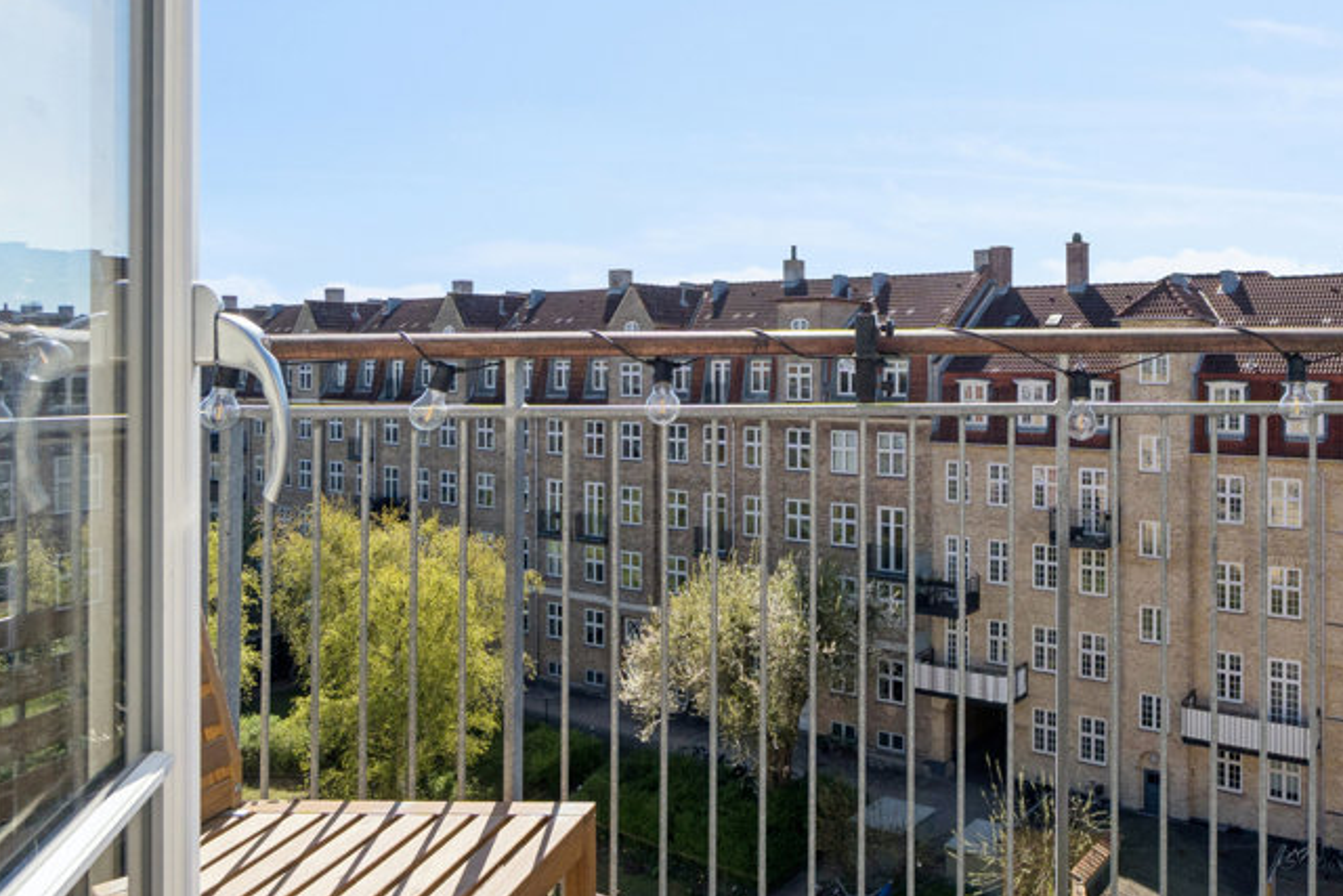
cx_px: 1005
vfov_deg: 49.3
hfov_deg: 65.2
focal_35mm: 26
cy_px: 367
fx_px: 970
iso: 250
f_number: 8
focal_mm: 10
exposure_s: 1/640
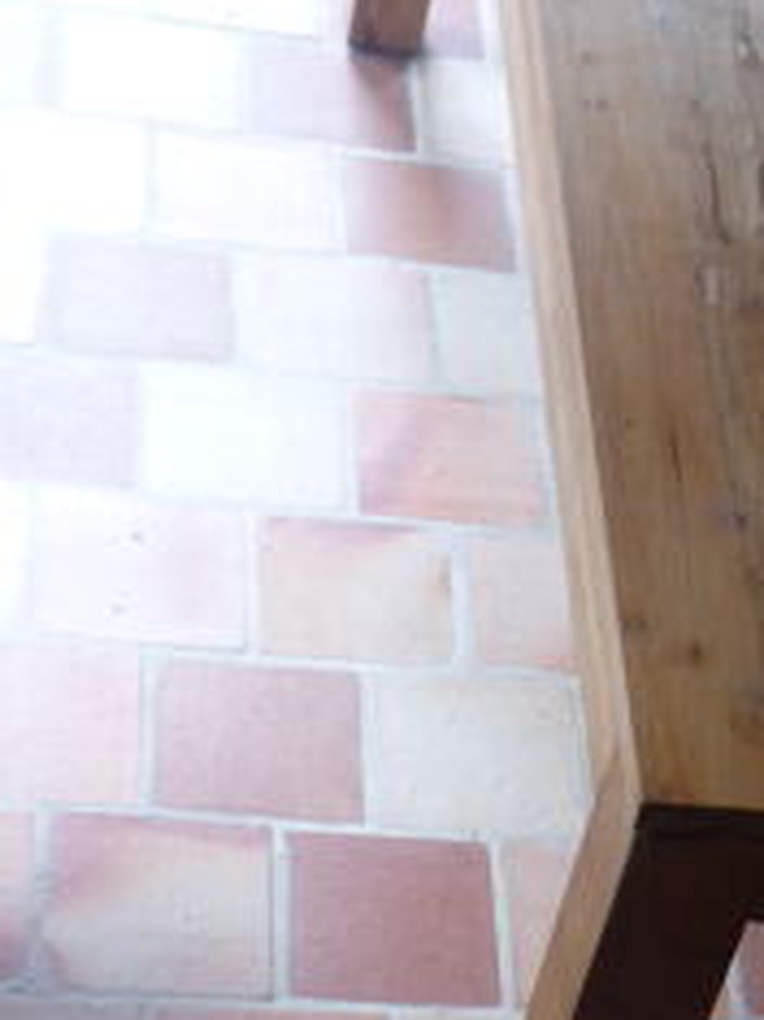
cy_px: 482
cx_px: 972
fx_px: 2887
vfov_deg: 20.0
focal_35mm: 98
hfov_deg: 14.5
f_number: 3.1
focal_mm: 6.3
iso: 320
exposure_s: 1/60
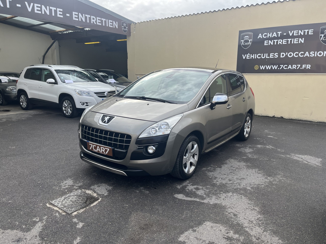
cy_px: 122
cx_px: 163
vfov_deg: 53.1
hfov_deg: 67.3
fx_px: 245
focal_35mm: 26
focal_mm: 5.1
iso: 50
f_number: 1.6
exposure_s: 1/1075
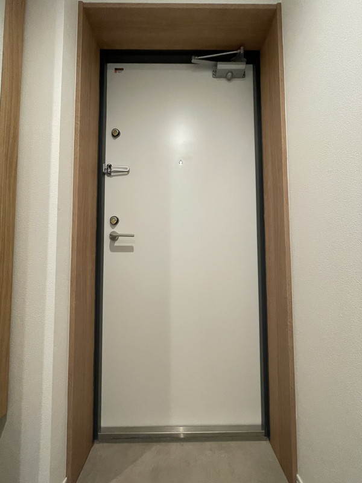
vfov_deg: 102.1
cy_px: 242
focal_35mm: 14
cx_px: 181
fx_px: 195
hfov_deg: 85.7
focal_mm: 1.55
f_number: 2.4
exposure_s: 1/50
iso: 250
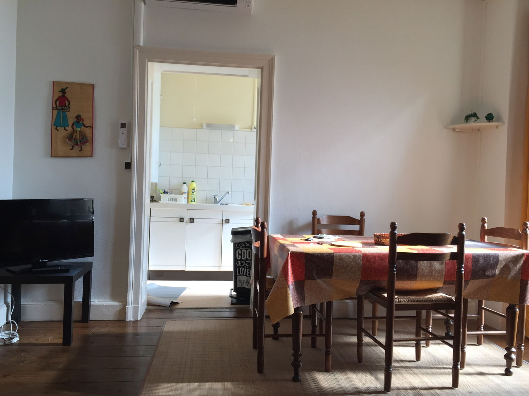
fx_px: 443
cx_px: 264
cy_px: 198
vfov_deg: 48.2
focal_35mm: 29
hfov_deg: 61.7
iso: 40
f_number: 2.2
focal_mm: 4.15
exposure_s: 1/100
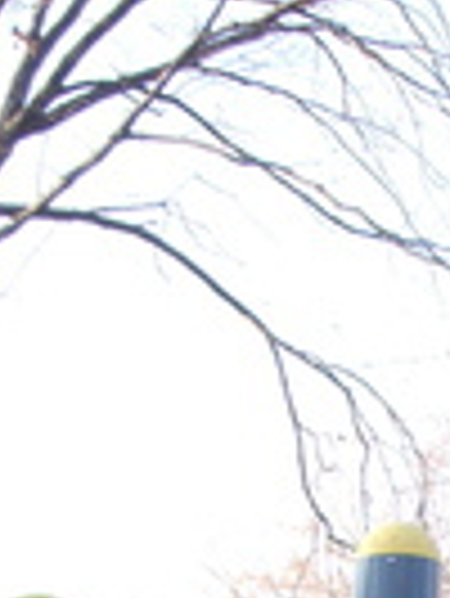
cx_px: 693
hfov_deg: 11.3
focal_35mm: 126
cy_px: 962
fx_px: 2180
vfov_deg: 14.3
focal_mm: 6.3
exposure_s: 1/100
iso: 100
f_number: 3.3
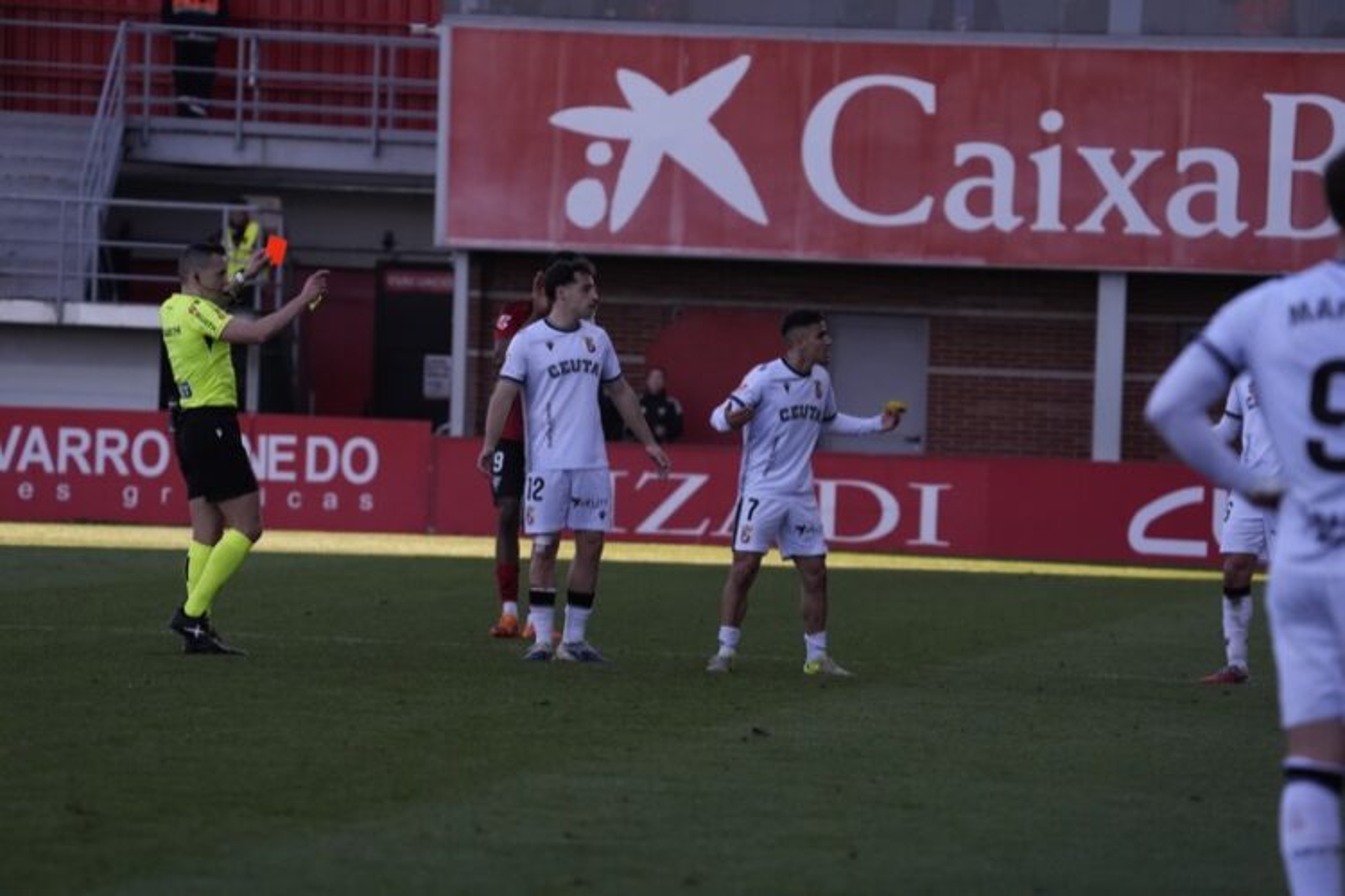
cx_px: 672
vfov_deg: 4.2
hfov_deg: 6.4
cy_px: 448
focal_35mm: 324
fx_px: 12104
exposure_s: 1/3200
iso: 3200
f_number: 7.1
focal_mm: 324
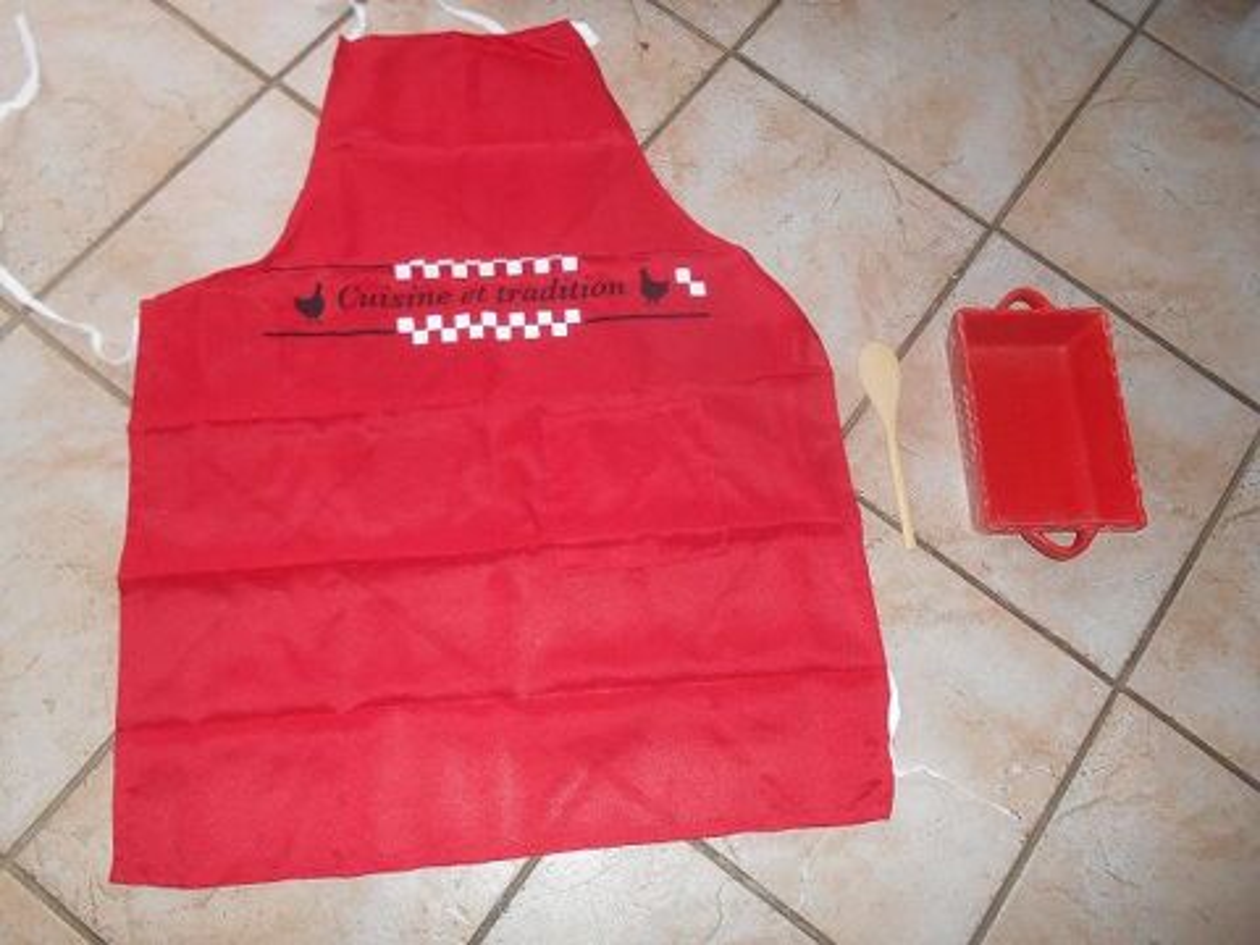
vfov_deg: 53.1
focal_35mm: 26
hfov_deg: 67.3
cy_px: 472
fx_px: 946
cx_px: 630
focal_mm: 4.7
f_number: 3.4
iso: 200
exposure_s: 1/25
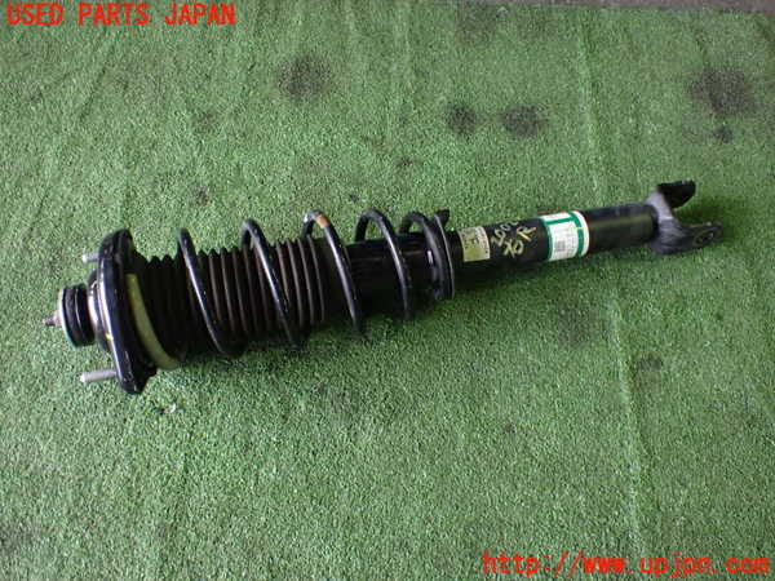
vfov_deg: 46.8
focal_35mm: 30
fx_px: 672
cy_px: 290
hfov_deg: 60.0
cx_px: 388
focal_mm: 5.4
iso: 800
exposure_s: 1/60
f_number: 2.3
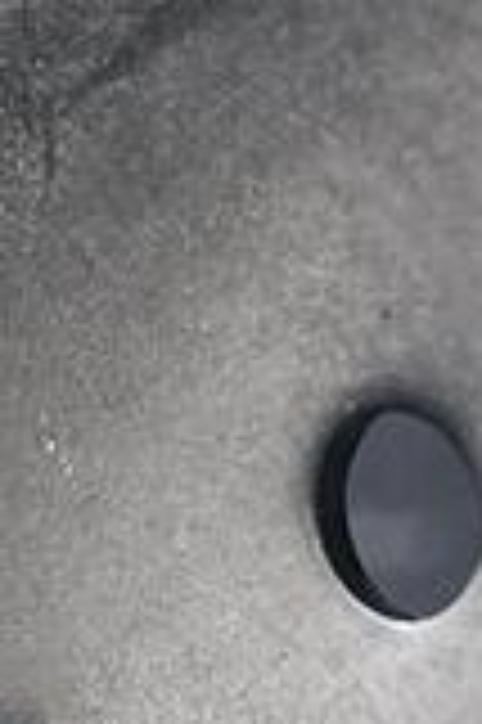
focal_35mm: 538
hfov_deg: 2.6
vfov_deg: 3.8
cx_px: 293
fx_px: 10827
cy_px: 1194
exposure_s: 1/8
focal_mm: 100
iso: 400
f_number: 8
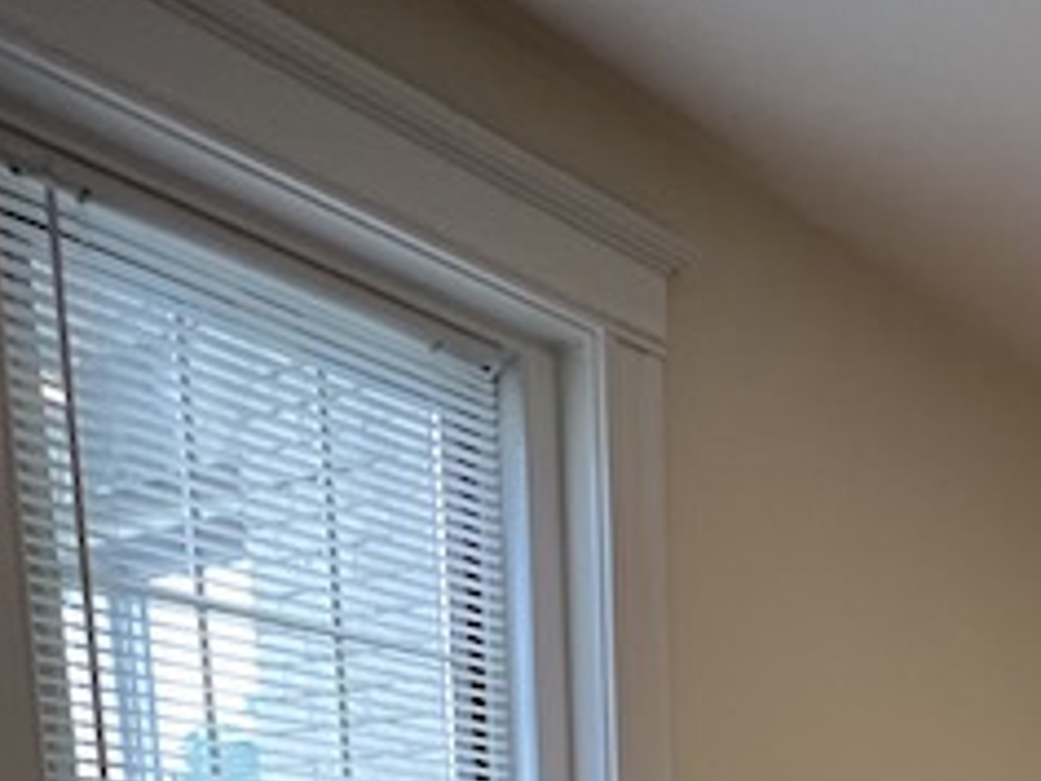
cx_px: 1231
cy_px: 1227
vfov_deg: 24.2
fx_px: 1323
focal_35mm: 44
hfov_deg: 34.8
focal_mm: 1.57
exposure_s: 1/99
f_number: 1.8
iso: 160
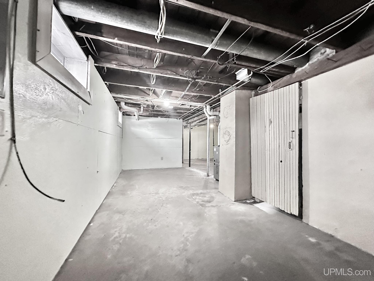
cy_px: 140
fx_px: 151
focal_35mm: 14
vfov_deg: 85.7
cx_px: 187
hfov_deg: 102.1
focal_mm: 2.22
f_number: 2.2
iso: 800
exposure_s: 1/60
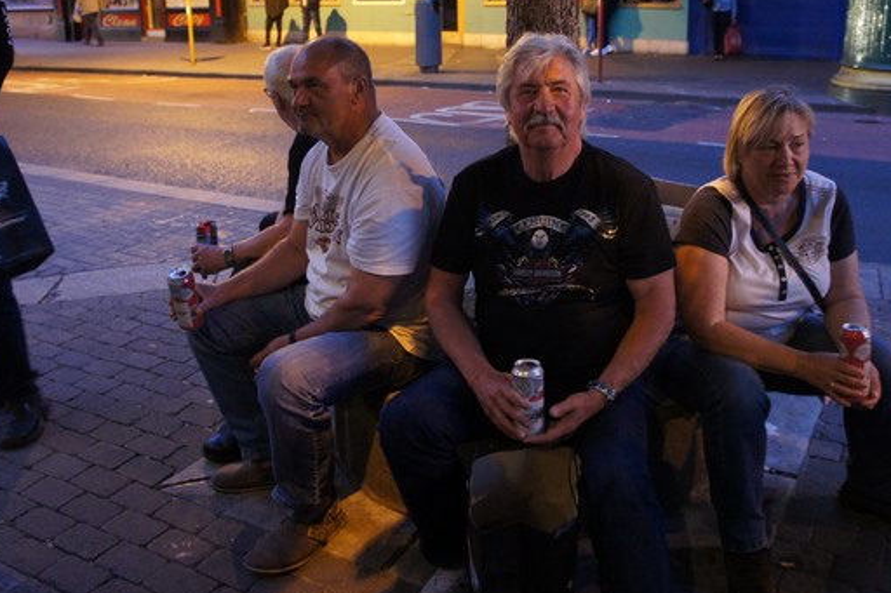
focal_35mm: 36
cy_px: 238
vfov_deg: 37.1
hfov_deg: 53.5
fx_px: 881
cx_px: 503
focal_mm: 19
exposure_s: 1/15
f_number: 3.5
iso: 1600
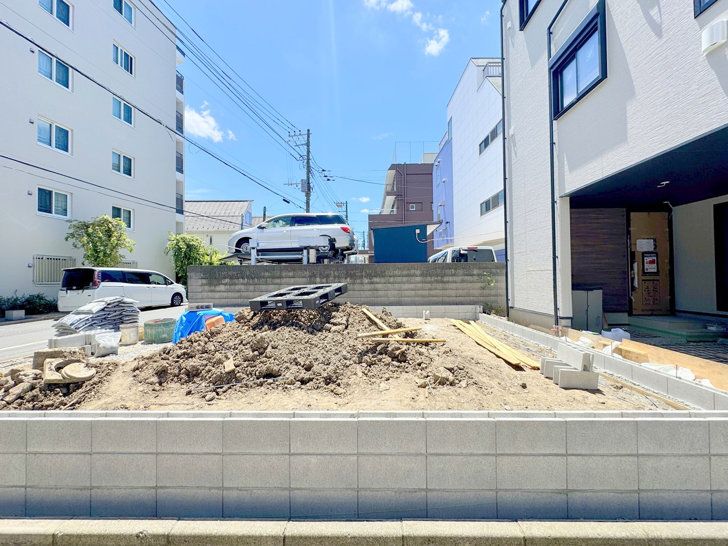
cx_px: 364
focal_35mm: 14
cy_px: 273
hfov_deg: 102.1
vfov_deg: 85.7
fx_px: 294
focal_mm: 2.22
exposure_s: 1/1256
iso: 50
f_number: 2.2
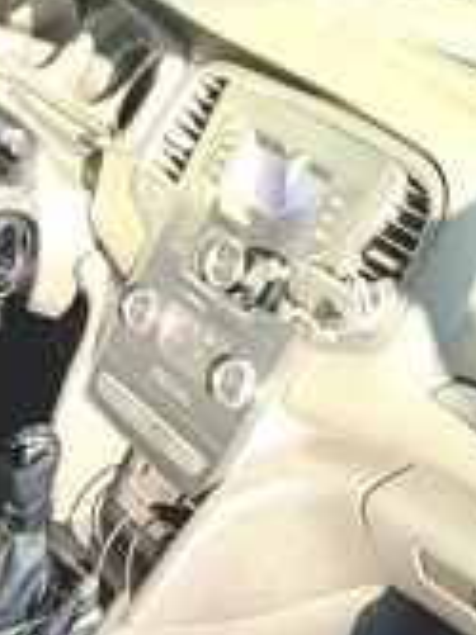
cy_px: 616
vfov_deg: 30.2
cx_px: 34
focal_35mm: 60
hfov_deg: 23.6
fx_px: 1101
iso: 80
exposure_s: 1/50
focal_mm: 4.65
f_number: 1.8
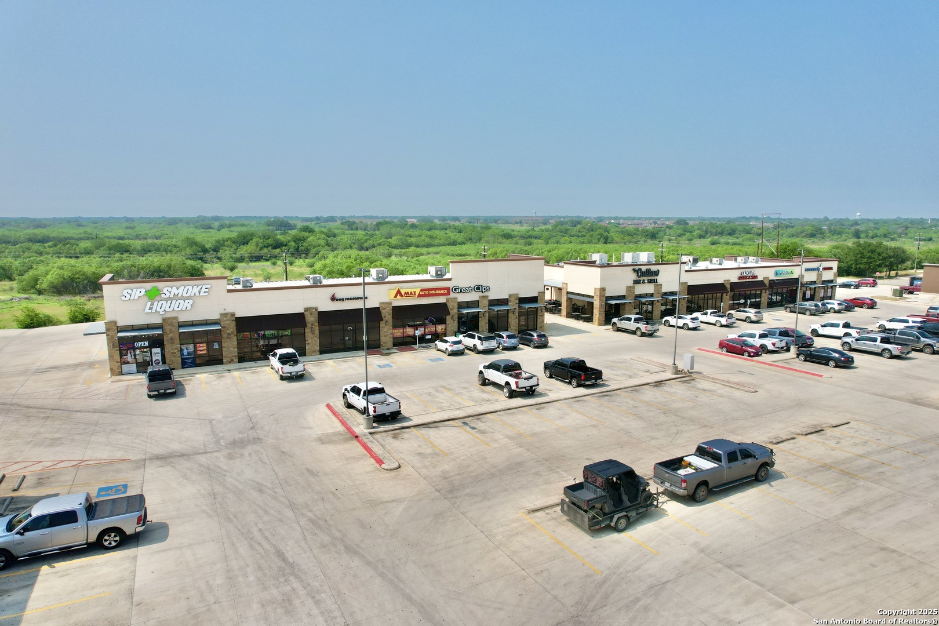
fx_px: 574
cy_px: 313
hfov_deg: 78.6
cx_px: 470
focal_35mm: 22
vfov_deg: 57.2
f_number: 2.8
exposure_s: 1/2500
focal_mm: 8.38
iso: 100
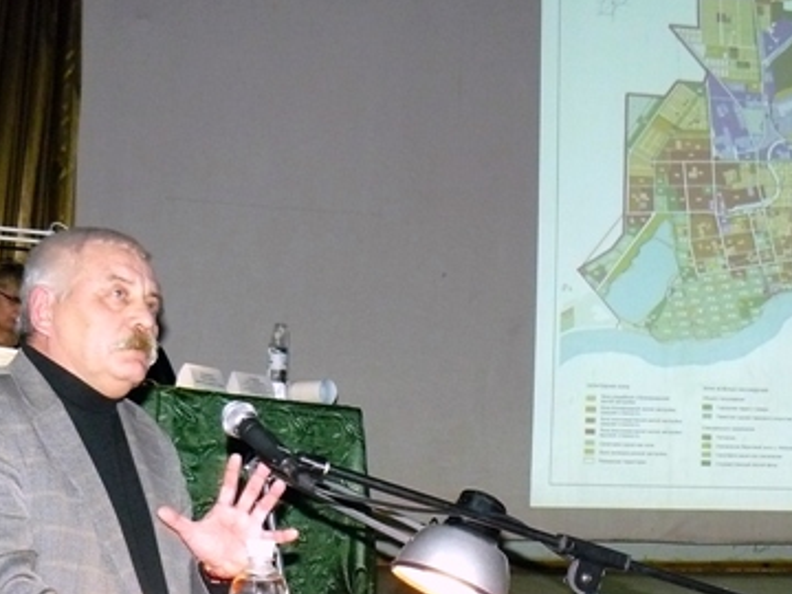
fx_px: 1464
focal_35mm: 64
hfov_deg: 30.0
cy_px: 409
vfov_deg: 22.8
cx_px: 554
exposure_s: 1/30
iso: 320
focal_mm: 6
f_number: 2.8
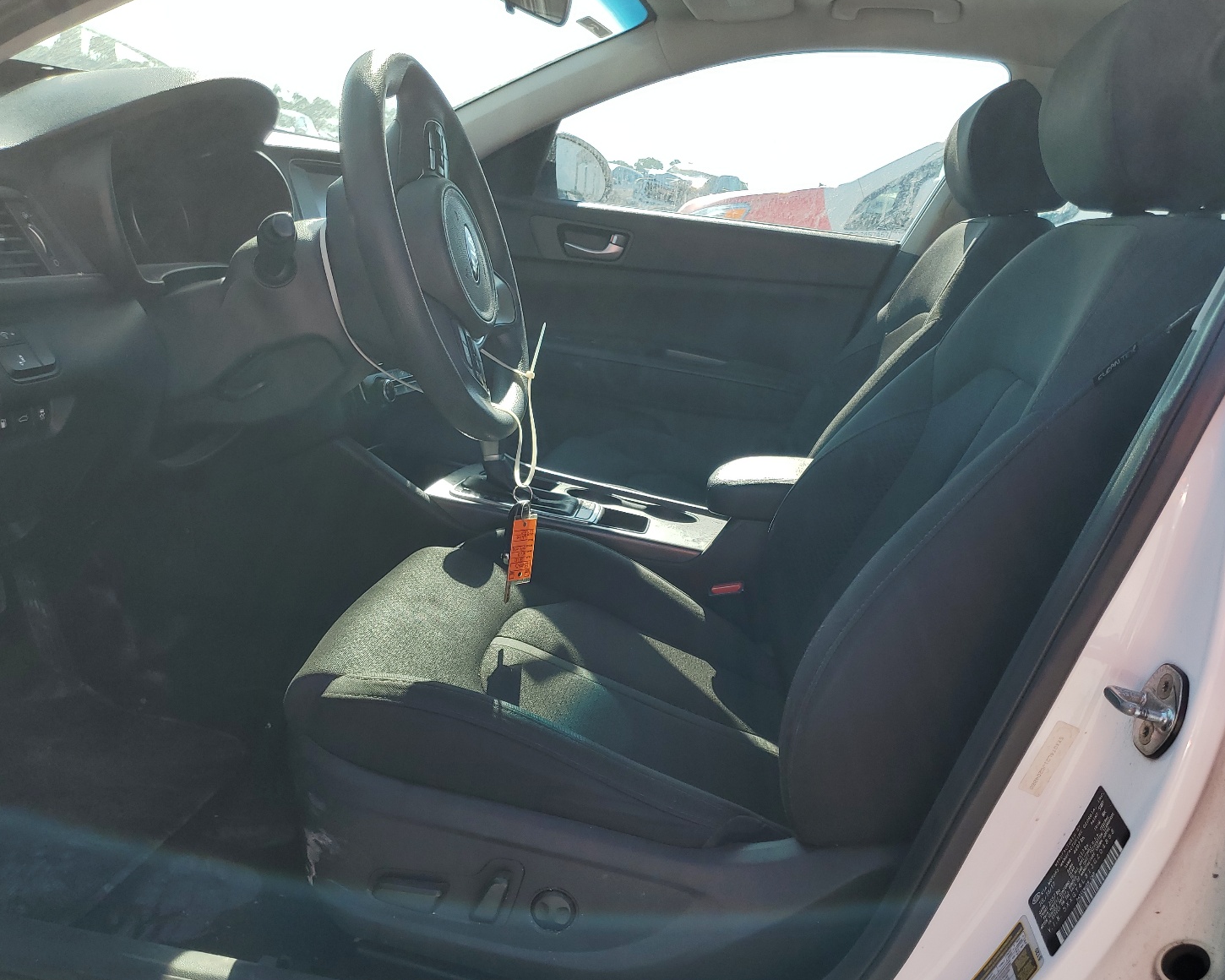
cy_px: 498
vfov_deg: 51.5
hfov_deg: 62.2
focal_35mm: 28
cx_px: 629
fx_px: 1015
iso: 50
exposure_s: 1/1111
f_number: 1.5
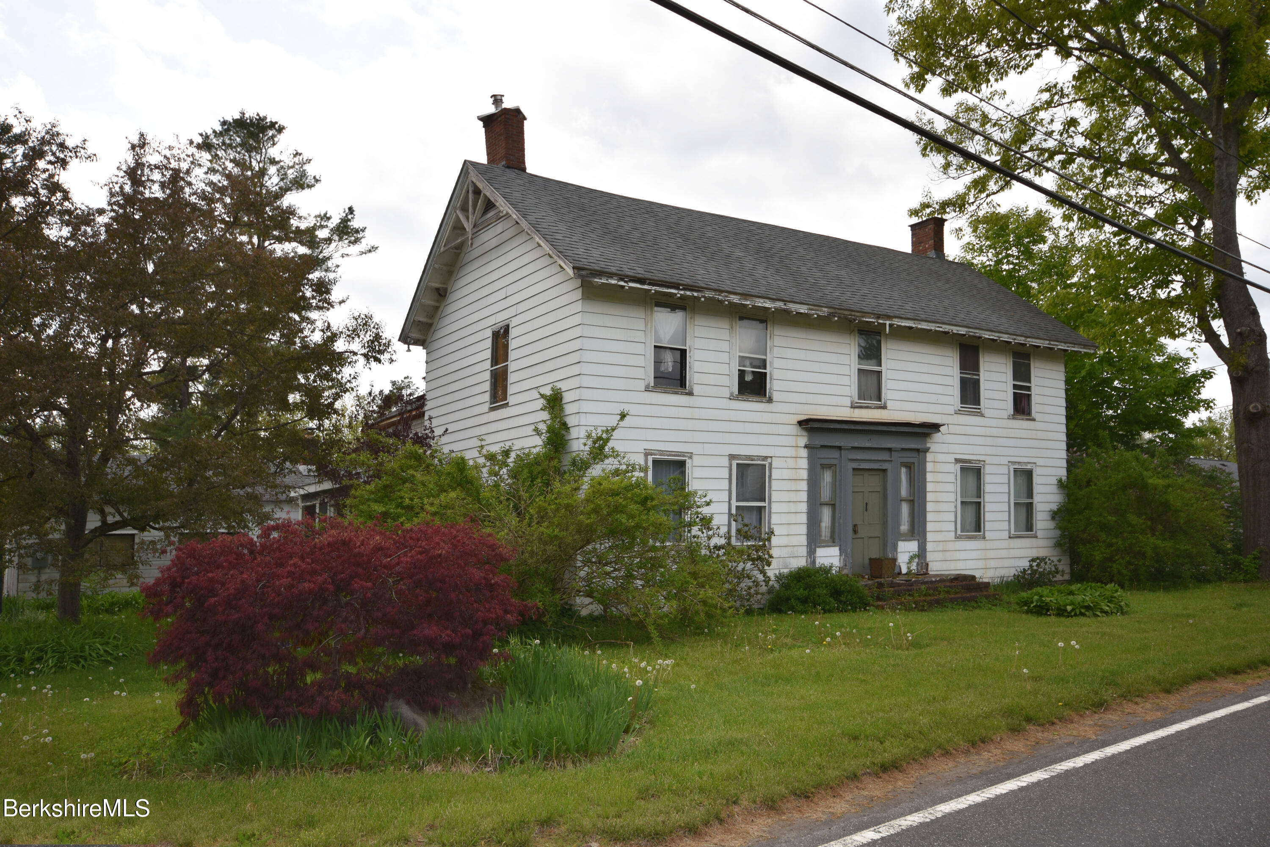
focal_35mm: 27
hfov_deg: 67.4
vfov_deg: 47.9
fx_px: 952
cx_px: 635
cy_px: 424
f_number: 7.1
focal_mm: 18
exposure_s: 1/200
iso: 100
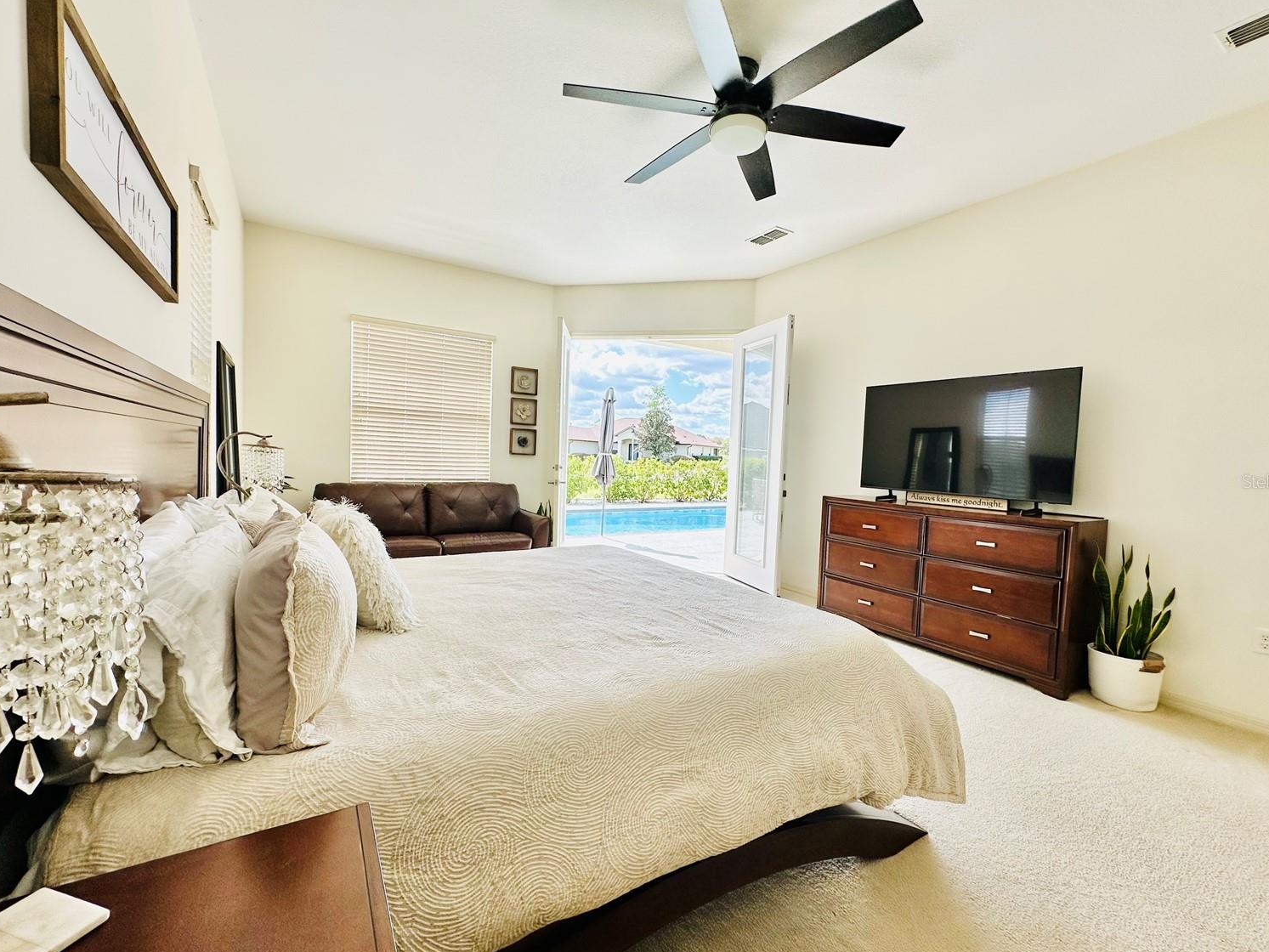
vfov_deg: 81.8
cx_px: 643
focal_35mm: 15
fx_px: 550
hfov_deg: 98.2
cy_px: 481
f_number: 2.2
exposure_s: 1/496
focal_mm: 2.22
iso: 40
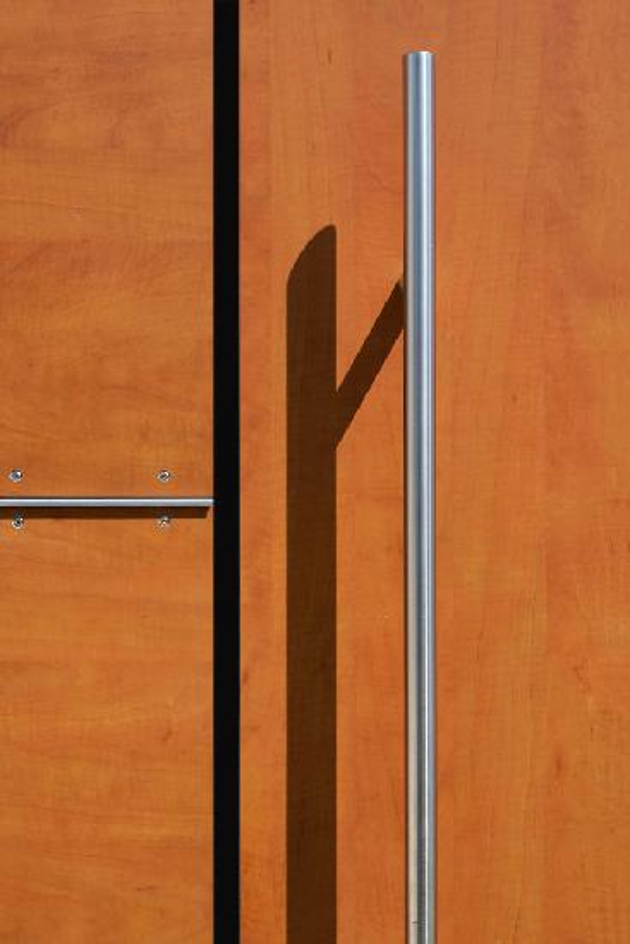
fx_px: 1679
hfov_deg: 21.3
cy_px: 472
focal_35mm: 64
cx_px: 315
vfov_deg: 31.4
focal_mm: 42.5
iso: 160
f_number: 14
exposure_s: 1/160
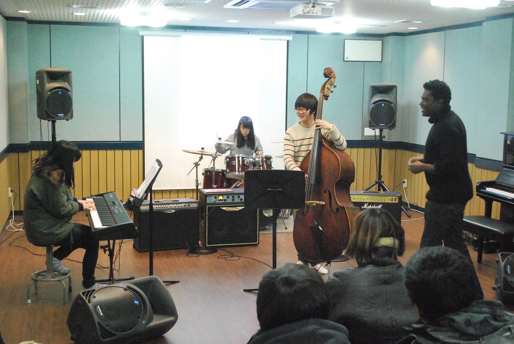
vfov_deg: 28.2
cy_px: 172
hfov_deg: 41.1
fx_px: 686
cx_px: 257
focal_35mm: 48
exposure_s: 1/50
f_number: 4.8
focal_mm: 32
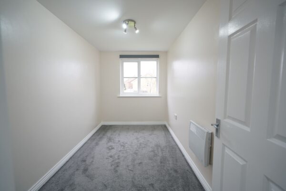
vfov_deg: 73.7
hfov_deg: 96.7
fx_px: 127
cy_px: 96
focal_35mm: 16
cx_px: 143
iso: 200
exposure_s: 1/30
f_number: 4
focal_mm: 16
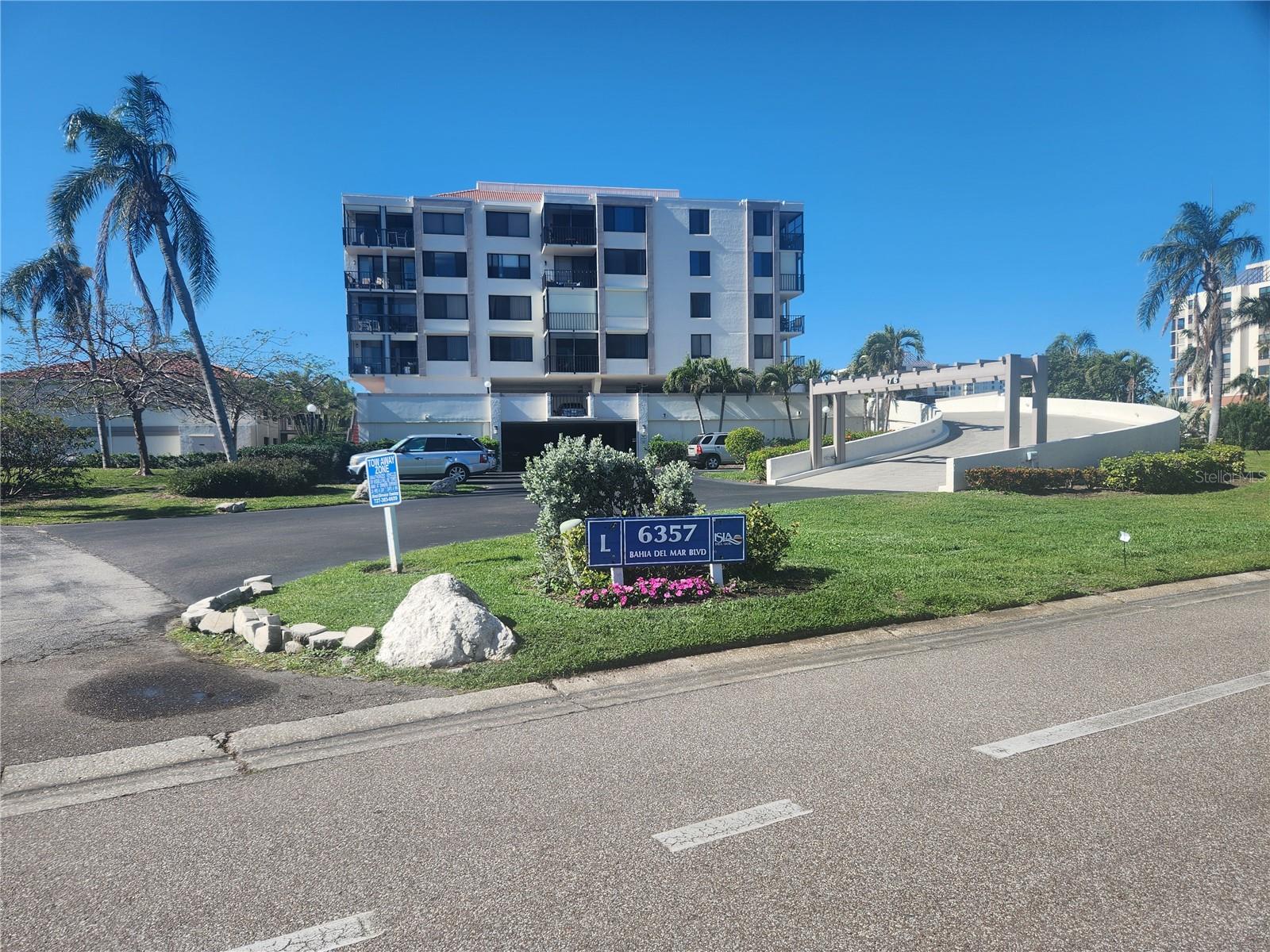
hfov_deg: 73.9
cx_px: 635
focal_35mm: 23
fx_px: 844
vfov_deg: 58.9
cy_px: 476
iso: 20
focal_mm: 5.4
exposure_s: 1/1311
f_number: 1.8
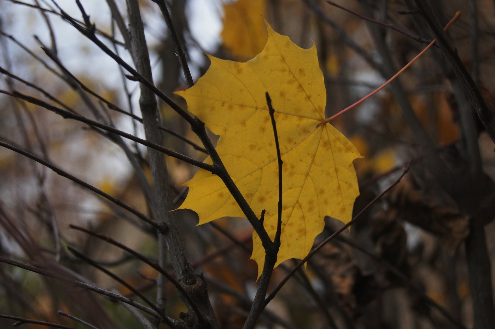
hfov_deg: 27.0
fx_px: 1030
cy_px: 164
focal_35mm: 75
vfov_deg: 18.1
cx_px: 248
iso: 800
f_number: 5.6
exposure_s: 1/1250
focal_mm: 50
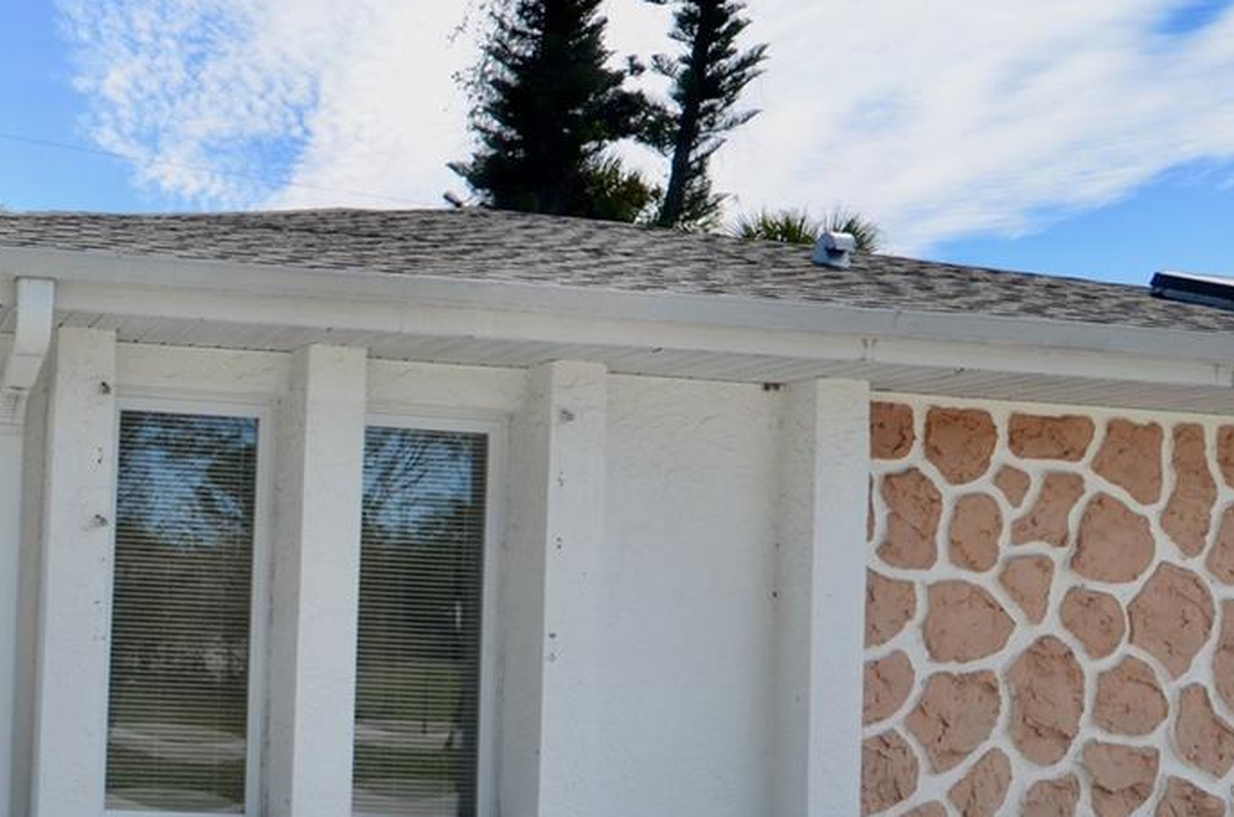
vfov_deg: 31.5
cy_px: 546
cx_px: -13
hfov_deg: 40.5
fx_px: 1436
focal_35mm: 42
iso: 100
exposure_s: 1/320
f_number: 9
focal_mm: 12
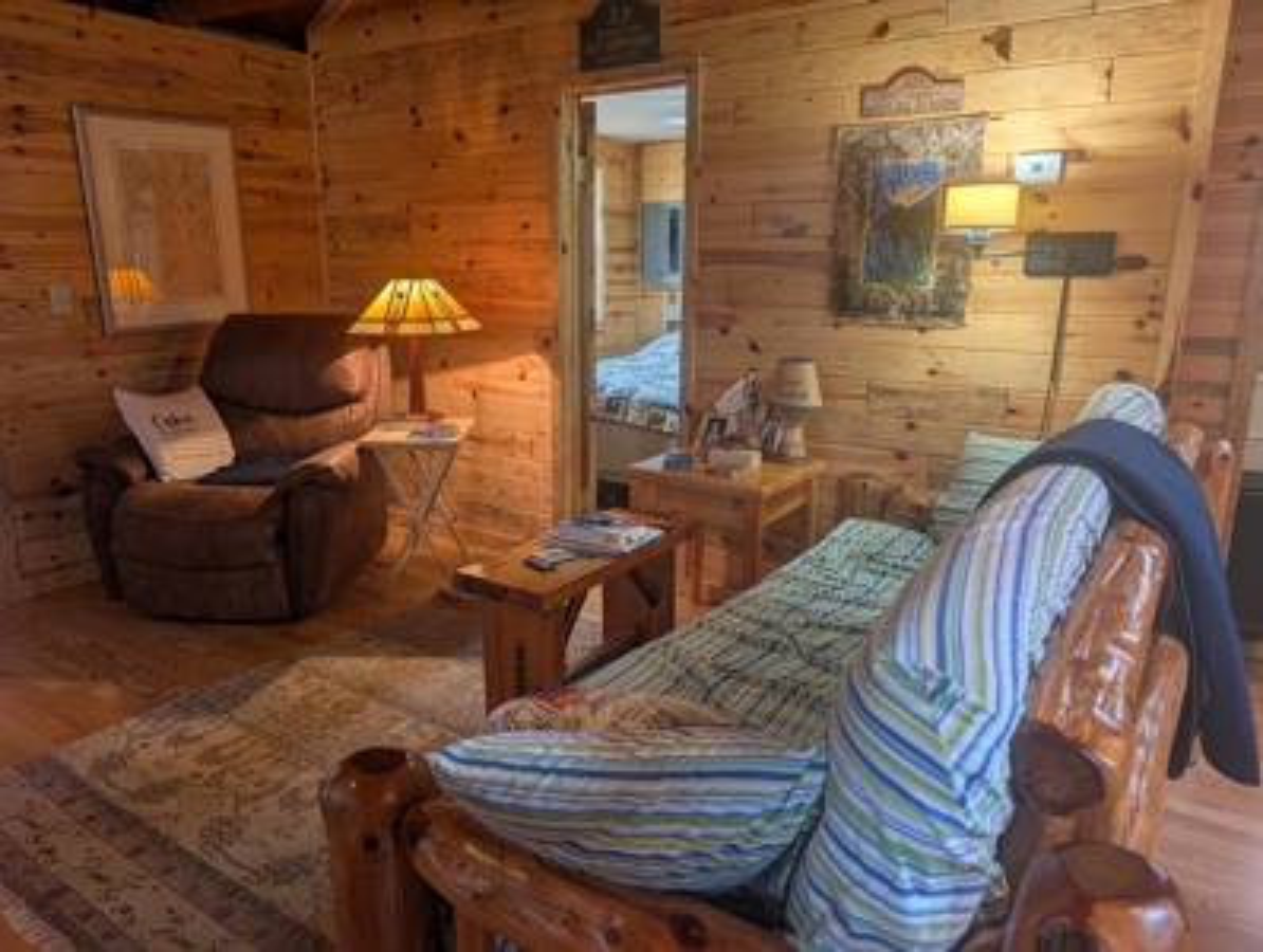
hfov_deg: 71.5
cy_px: 476
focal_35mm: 24
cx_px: 632
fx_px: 877
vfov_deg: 57.0
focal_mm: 6.9
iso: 145
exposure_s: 1/60
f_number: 1.68
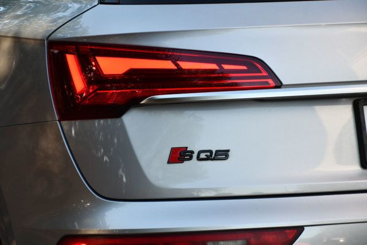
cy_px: 122
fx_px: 1682
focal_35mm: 165
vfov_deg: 8.3
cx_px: 184
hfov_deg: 12.4
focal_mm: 110
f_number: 5.6
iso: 360
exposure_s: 1/250
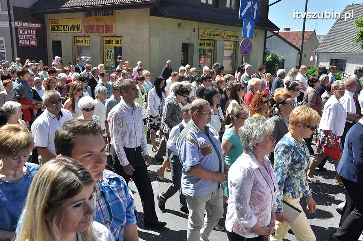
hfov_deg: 57.3
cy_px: 120
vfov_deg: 39.9
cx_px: 182
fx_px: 332
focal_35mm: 33
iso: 400
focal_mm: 22
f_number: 11
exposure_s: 1/500
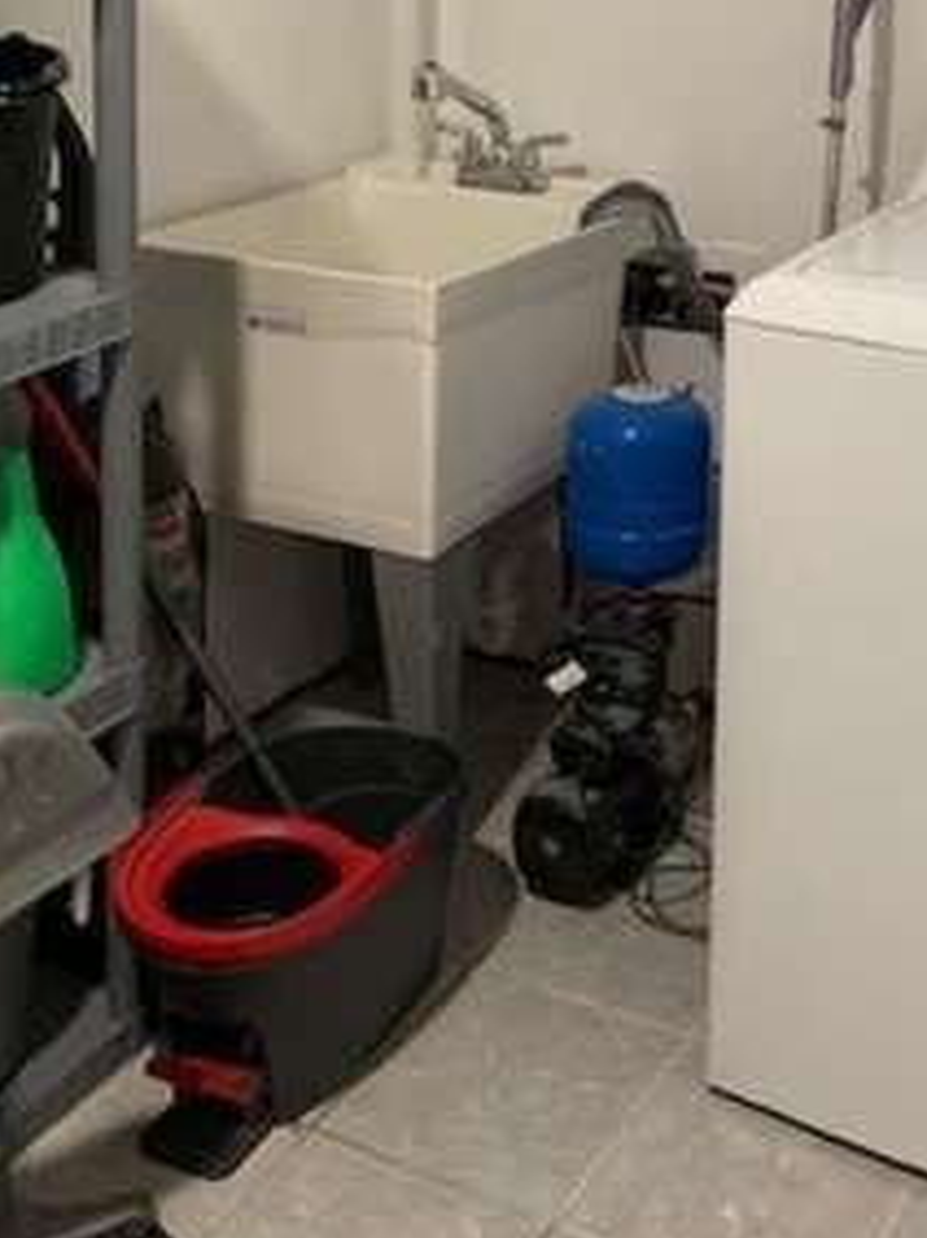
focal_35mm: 47
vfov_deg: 38.2
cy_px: 166
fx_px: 1679
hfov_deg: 30.0
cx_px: 761
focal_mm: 4.25
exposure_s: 1/60
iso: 200
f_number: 1.8
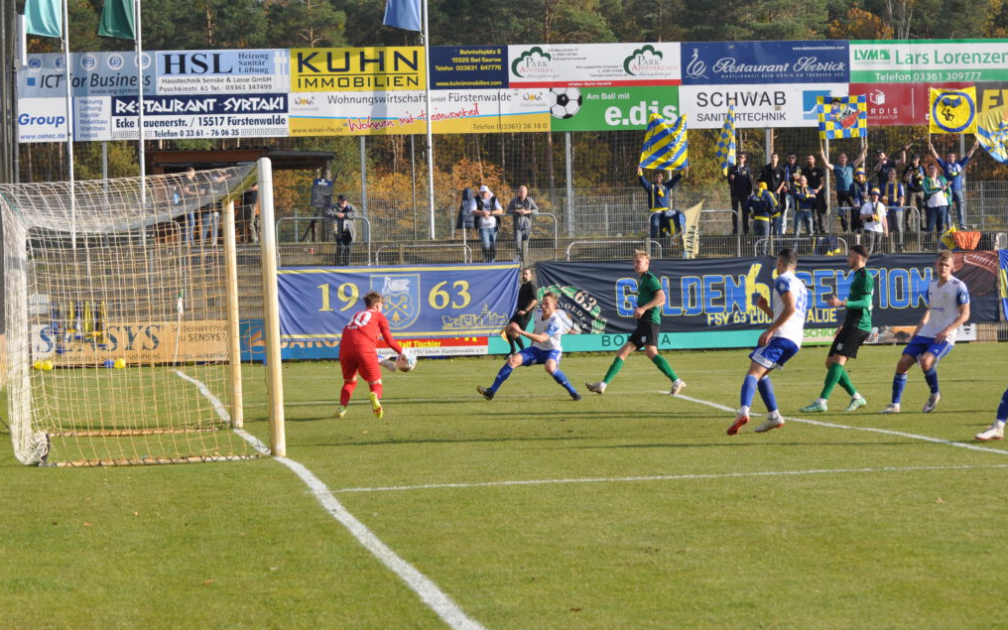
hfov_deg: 17.4
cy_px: 295
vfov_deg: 10.9
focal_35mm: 120
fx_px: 3297
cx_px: 504
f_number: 5.6
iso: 200
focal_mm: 78
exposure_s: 1/500
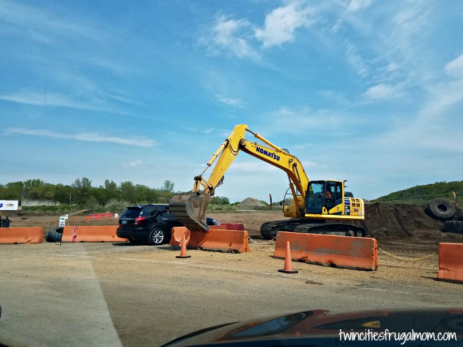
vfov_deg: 53.1
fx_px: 348
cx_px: 232
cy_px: 174
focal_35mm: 26
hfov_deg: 67.3
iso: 40
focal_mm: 4.2
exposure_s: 1/2004
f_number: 1.7
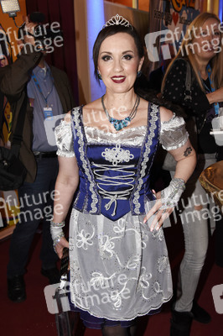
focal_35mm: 40
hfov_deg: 33.3
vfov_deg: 48.5
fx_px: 372
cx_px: 112
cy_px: 168
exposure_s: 1/60
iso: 2500
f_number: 6.3
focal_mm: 40
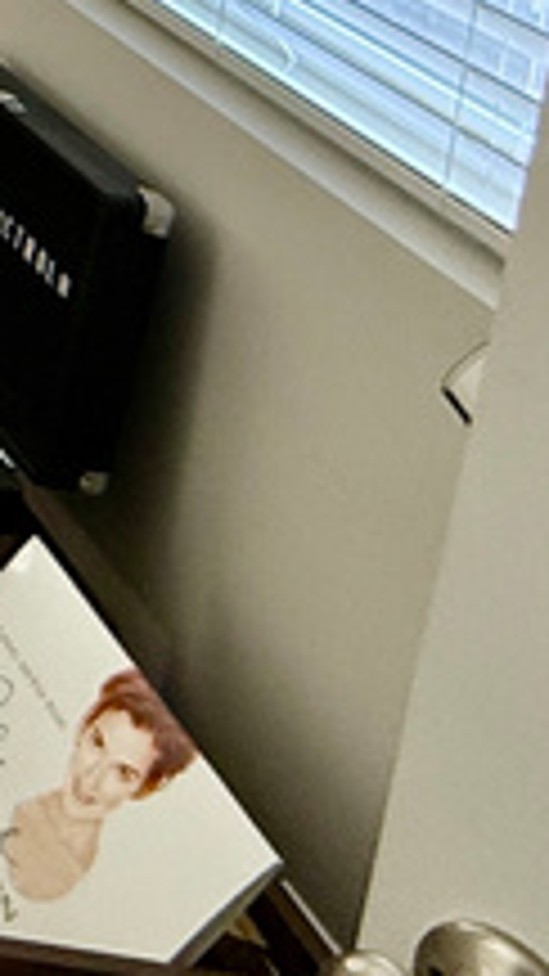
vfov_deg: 24.6
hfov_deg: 10.6
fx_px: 1864
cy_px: -369
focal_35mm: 72
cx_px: -1166
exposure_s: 1/99
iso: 80
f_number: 2.2
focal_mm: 2.22
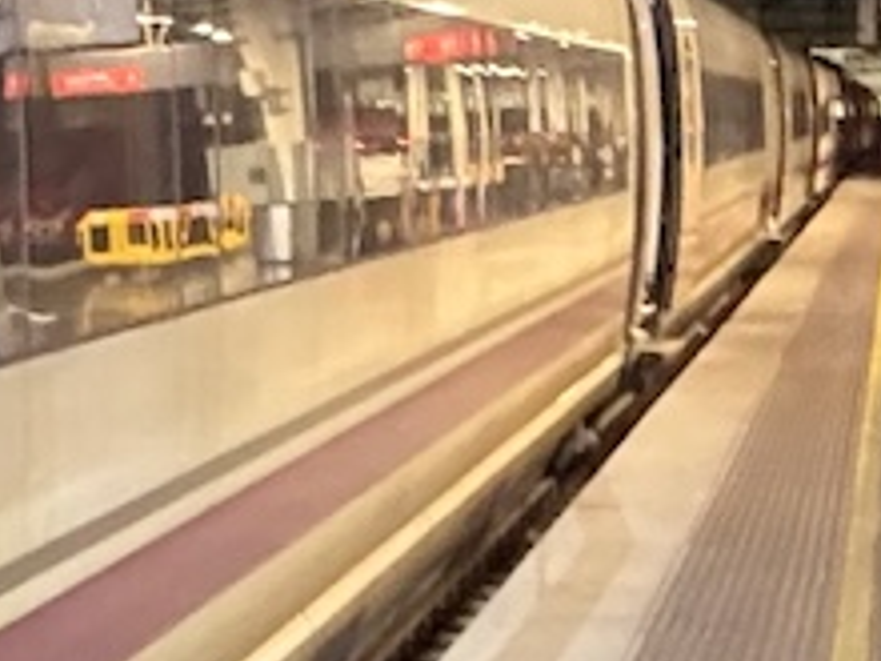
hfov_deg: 14.4
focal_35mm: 132
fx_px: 3359
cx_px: -220
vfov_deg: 11.2
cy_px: 230
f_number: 1.9
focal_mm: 2.69
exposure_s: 1/17
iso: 640
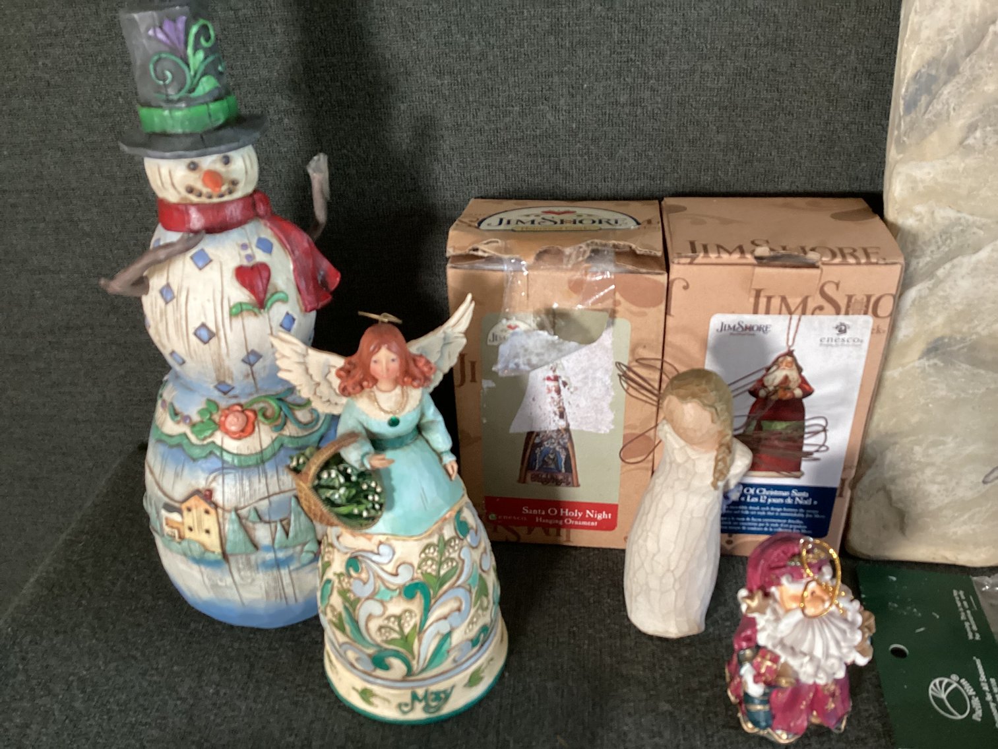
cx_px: 499
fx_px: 894
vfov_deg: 45.4
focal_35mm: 31
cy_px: 374
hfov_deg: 58.3
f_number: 2.4
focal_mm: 3.3
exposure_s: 1/50
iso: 320
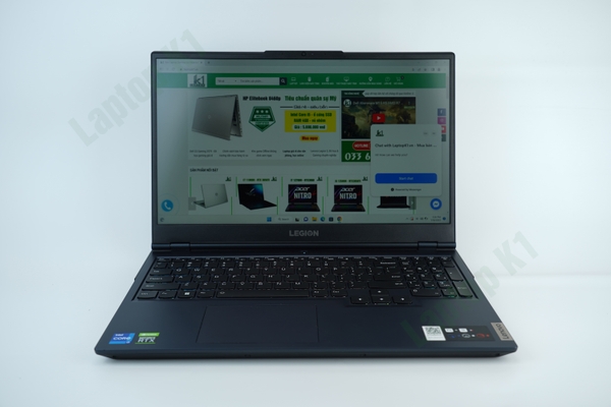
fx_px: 628
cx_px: 306
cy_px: 204
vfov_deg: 35.9
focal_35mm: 37
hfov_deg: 51.9
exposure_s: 1/25
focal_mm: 37
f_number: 5
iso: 64
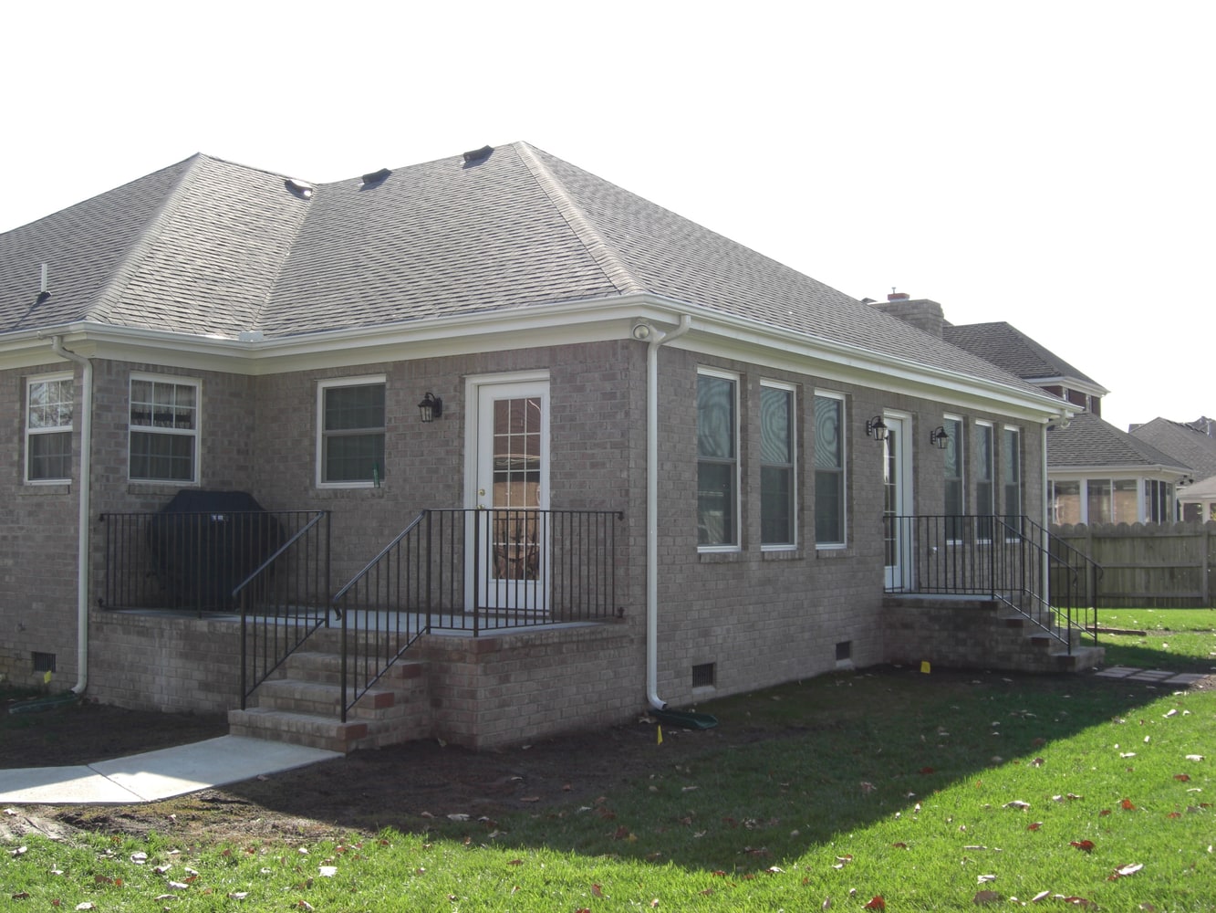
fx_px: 1335
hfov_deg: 49.0
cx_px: 608
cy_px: 456
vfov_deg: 37.7
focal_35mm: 38
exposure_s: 1/250
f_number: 4
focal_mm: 7.9
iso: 80
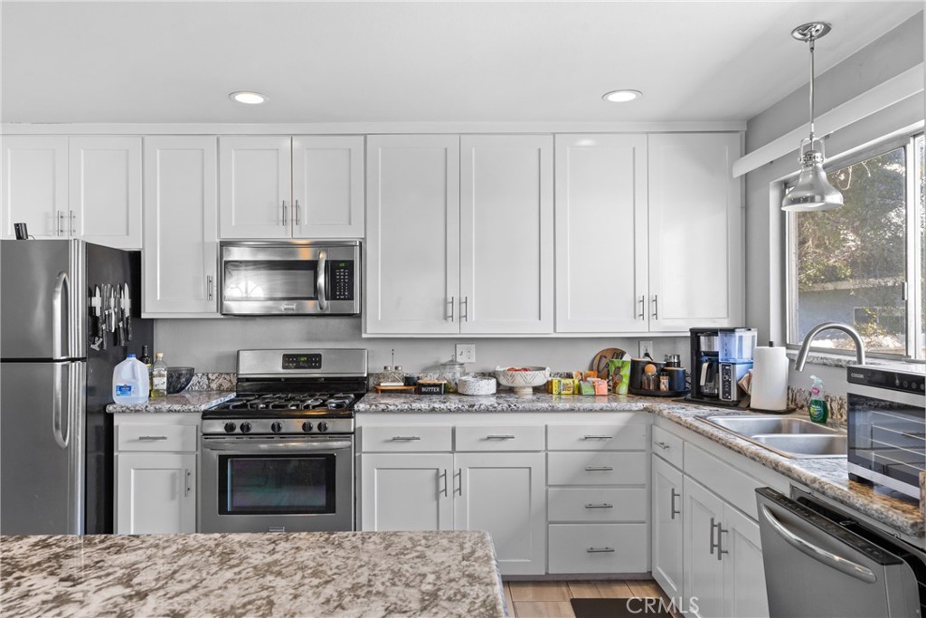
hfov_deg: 71.5
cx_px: 463
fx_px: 643
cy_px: 309
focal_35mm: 25
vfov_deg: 51.3
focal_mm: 25
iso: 1000
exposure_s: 1/6
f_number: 8
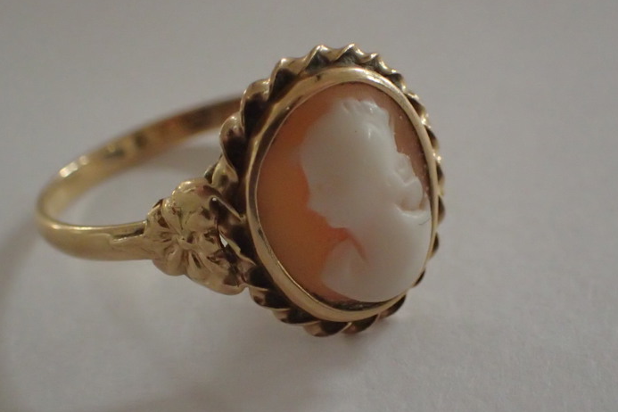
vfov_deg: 14.3
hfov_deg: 21.2
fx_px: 1648
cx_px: 312
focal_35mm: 96
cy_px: 220
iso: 1600
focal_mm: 14.41
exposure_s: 1/40
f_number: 4.4
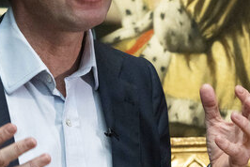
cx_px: 160
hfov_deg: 6.3
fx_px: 2273
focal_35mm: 327
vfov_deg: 4.2
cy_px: -56
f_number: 7.1
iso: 2500
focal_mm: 85
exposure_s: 1/30
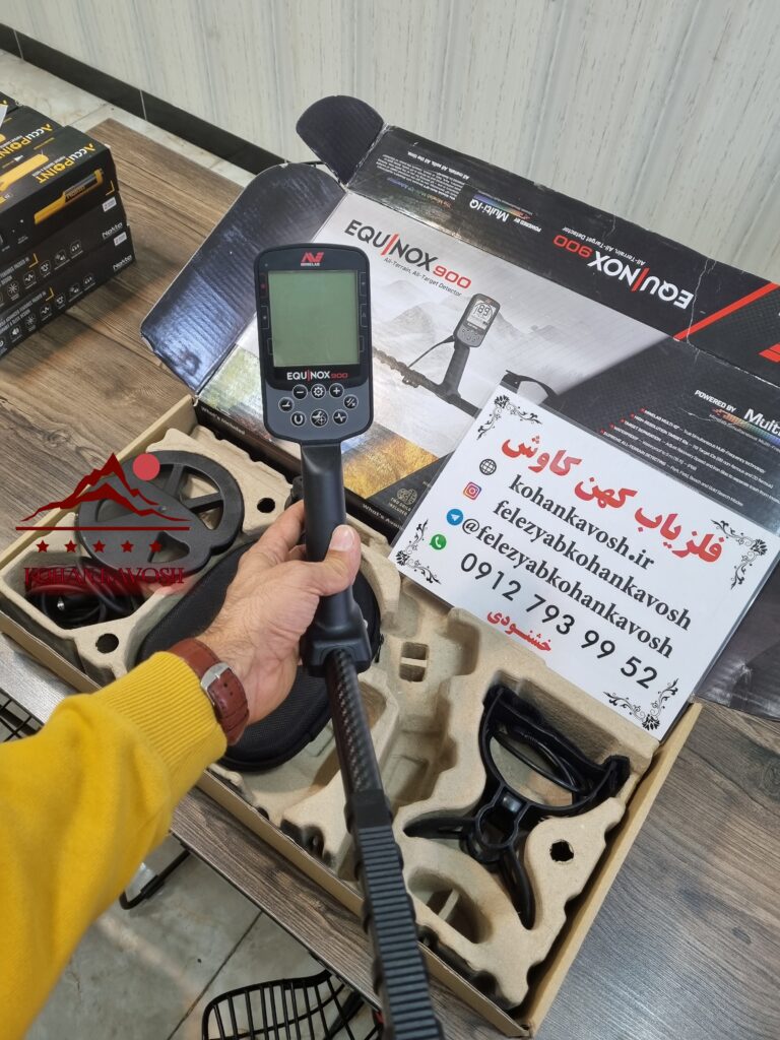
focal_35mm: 26
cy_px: 520
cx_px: 390
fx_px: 781
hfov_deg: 53.1
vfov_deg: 67.3
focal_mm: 5.4
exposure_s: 1/100
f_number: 1.8
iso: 125
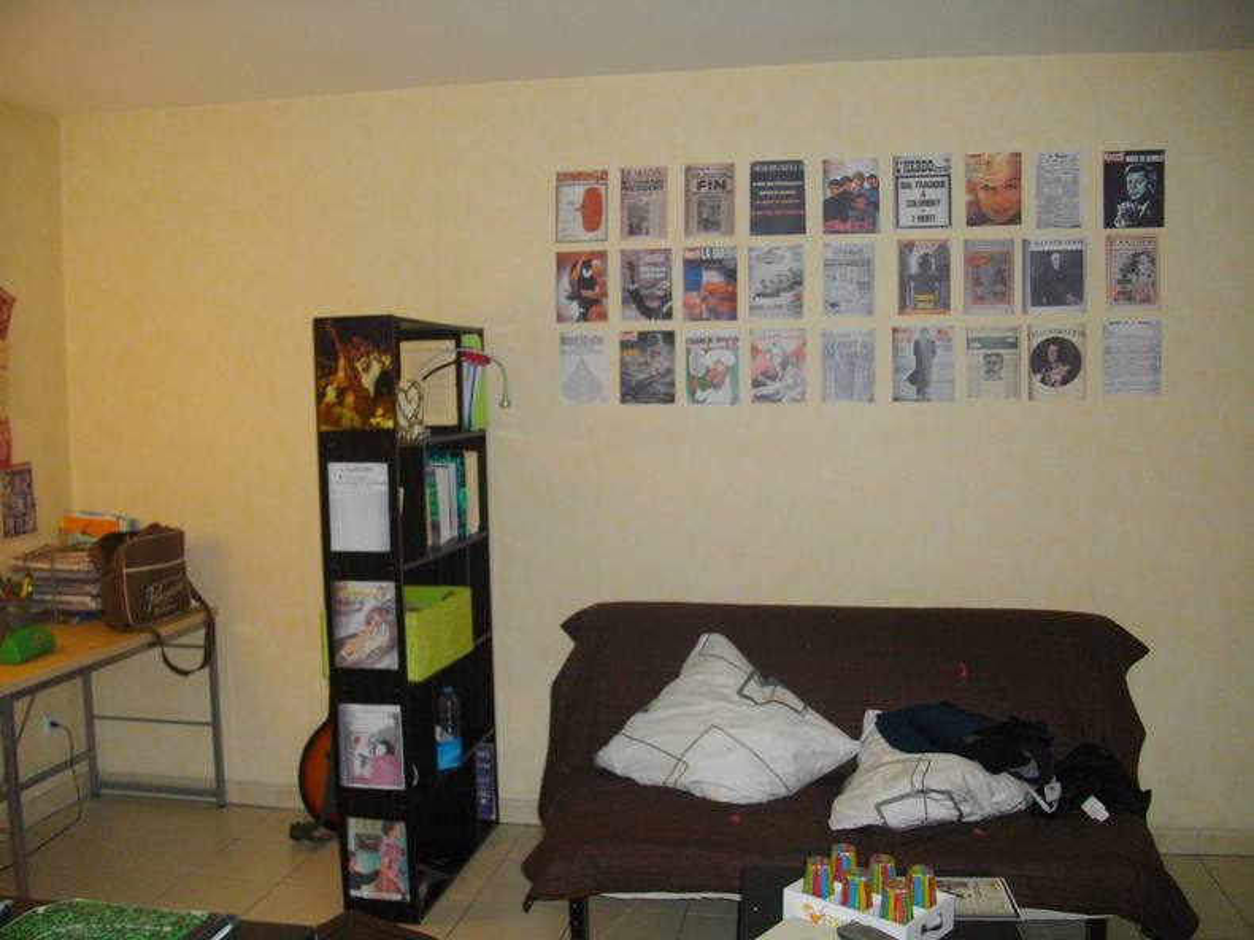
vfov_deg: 45.4
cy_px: 470
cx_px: 627
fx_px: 1123
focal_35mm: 31
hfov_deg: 58.4
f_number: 2.9
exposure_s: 1/50
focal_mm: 5.7
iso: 200
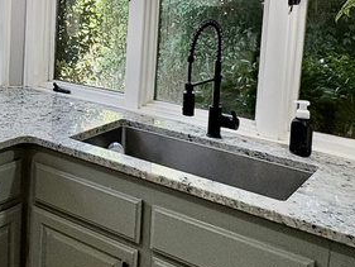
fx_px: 523
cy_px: 20
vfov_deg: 27.4
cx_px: -15
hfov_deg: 33.6
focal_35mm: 51
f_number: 2.2
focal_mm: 2.22
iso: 64
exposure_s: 1/133
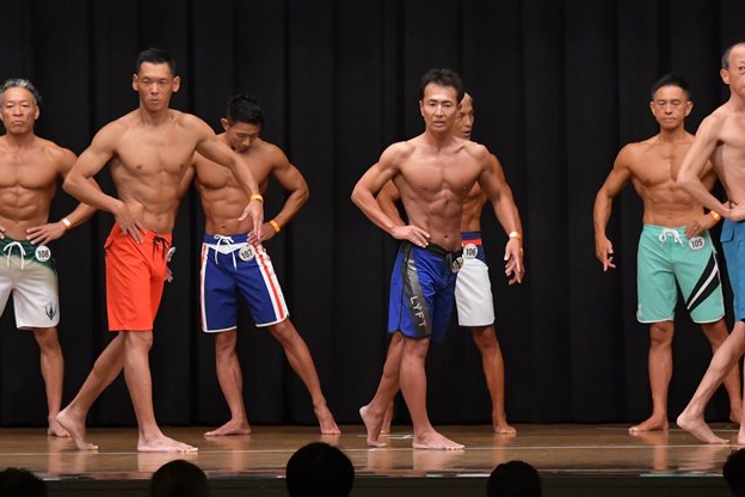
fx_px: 4035
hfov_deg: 10.5
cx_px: 429
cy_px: 270
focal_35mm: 195
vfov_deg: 7.0
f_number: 5.6
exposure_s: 1/400
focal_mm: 105
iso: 6400
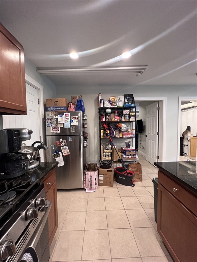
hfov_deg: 89.9
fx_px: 99
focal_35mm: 13
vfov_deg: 106.2
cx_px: 98
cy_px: 131
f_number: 1.8
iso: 200
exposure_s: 1/60
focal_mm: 1.57
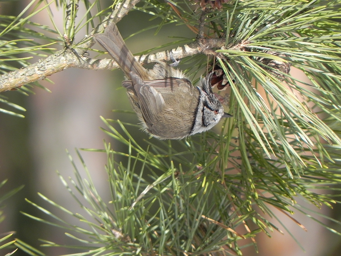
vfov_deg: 2.2
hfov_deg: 2.9
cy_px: 128
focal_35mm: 678
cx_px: 170
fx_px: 6679
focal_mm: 120
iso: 210
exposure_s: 1/500
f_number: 5
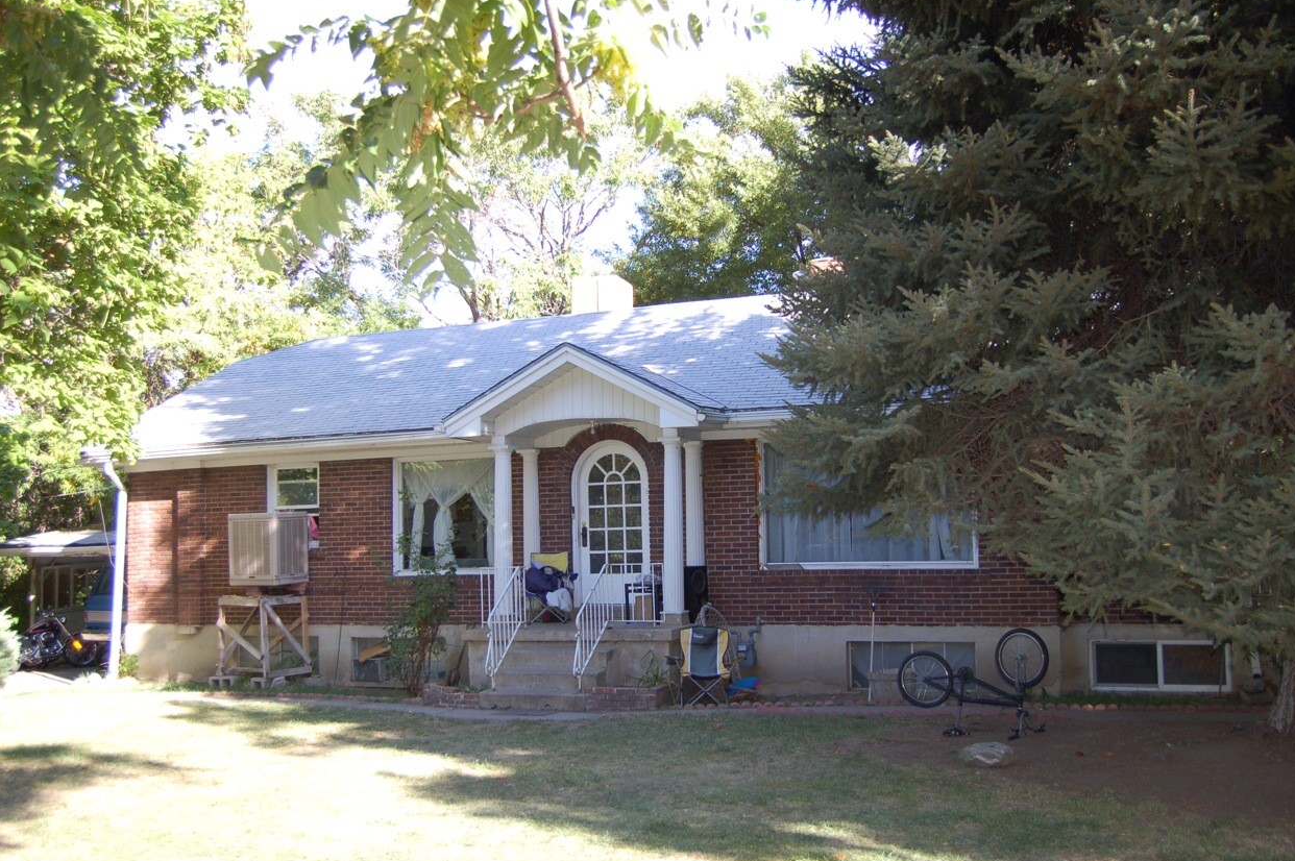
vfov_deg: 38.8
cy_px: 436
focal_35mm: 34
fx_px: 1222
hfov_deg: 55.8
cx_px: 666
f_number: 3.8
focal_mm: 22
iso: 400
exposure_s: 1/400
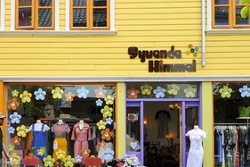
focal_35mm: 48
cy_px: 119
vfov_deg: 27.8
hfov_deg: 40.9
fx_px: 333
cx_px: 98
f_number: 9
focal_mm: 32
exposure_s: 1/100
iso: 200
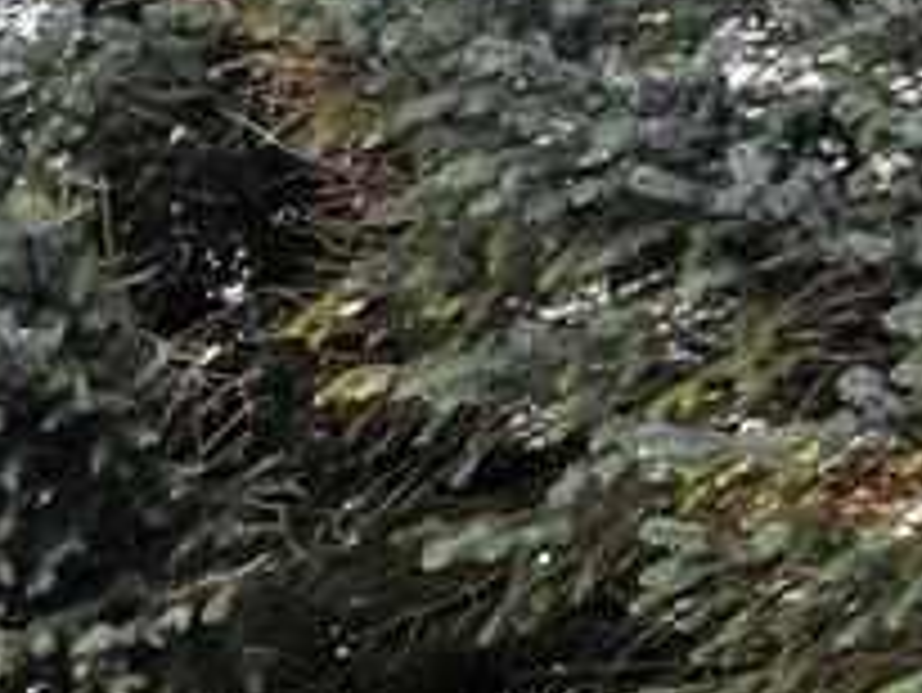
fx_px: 4611
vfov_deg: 7.4
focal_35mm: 173
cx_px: -1509
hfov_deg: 9.7
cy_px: 2236
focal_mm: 5.7
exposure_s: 1/121
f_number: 1.5
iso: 40
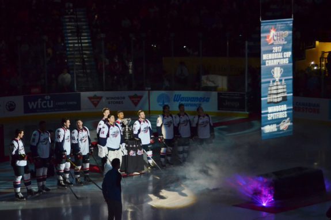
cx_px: 166
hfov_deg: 17.5
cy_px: 110
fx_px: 1074
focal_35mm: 117
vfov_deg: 11.7
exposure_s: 1/200
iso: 3200
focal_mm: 78
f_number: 4.5
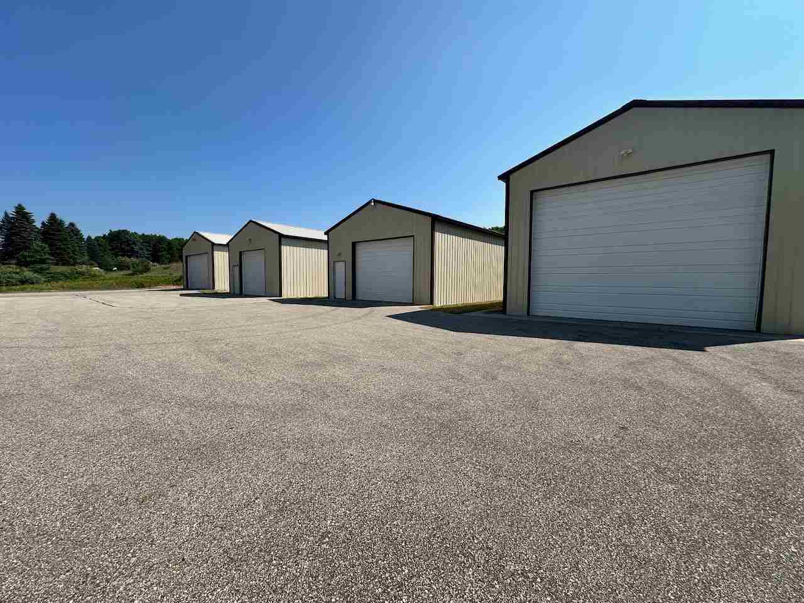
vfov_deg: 85.7
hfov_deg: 102.1
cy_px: 302
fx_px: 325
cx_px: 402
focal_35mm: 14
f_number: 2.2
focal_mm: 2.22
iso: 50
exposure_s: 1/2506
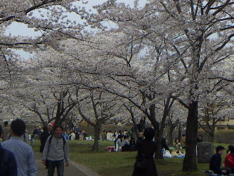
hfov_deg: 18.0
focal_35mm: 109
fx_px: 737
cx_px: 102
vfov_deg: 13.5
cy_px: 34
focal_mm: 7.5
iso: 50
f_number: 3.2
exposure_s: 1/250
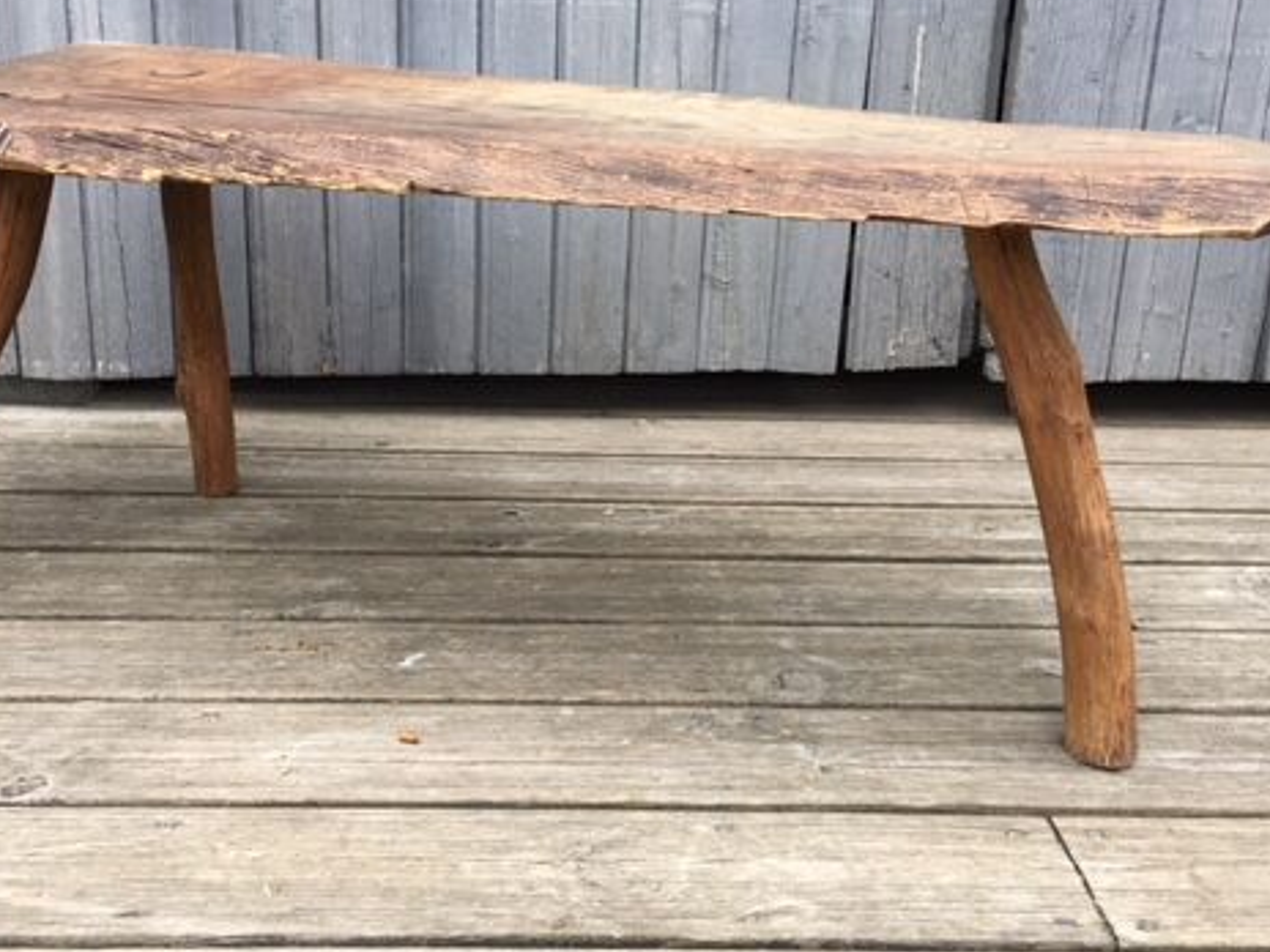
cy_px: 438
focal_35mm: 40
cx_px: 580
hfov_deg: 46.7
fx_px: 1468
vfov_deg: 35.9
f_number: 2.2
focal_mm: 4.15
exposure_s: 1/100
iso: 40
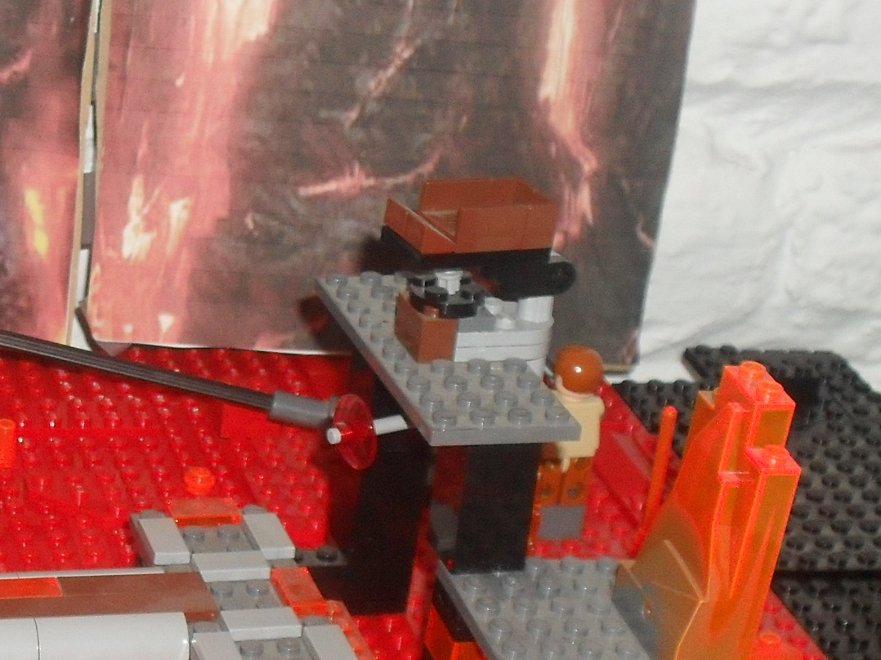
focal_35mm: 101
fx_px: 2570
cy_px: 426
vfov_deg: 14.6
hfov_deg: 19.0
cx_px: 47
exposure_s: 1/45
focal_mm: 7.5
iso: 200
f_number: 3.6
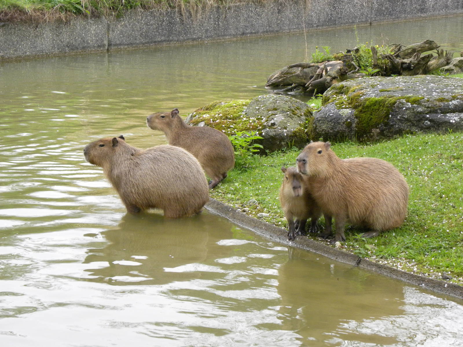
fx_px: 1725
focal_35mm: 129
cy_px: 174
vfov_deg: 11.5
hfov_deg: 15.3
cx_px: 232
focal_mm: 23
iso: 218
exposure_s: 1/67
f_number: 4.5
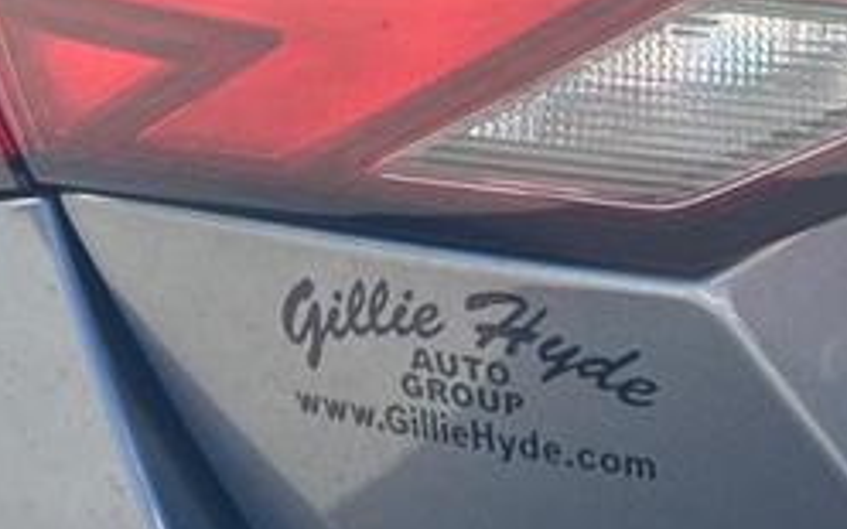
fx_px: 1293
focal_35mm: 56
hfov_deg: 35.4
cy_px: 61
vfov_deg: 22.6
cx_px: 642
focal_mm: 5.96
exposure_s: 1/884
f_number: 1.6
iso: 50
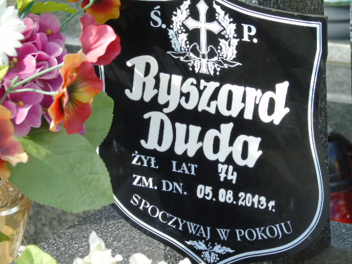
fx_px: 2827
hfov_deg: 7.1
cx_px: 176
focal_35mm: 278
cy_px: 132
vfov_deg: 5.3
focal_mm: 50
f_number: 4.9
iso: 100
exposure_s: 1/125
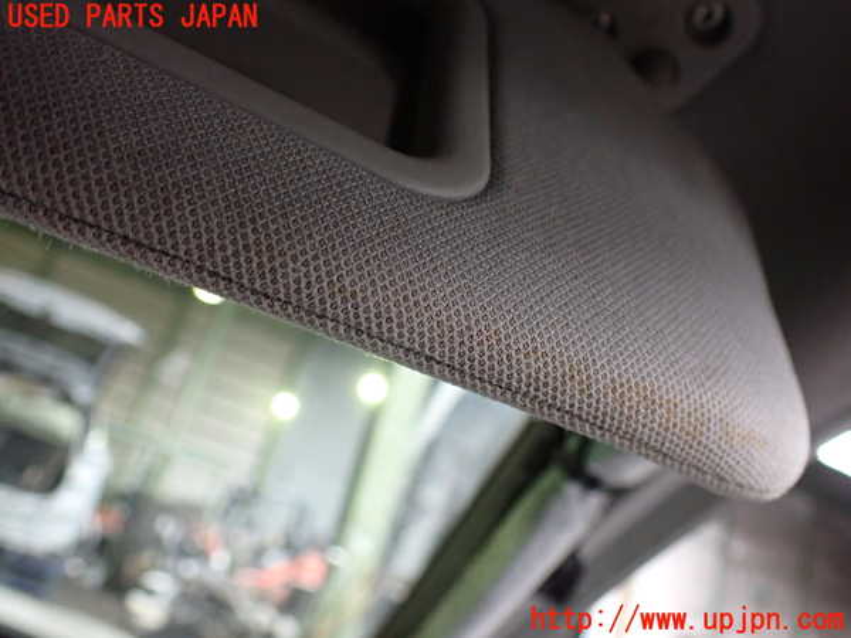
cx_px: 426
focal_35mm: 30
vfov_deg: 46.8
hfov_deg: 60.0
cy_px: 319
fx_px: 738
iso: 800
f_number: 2.3
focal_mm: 5.4
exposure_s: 1/100
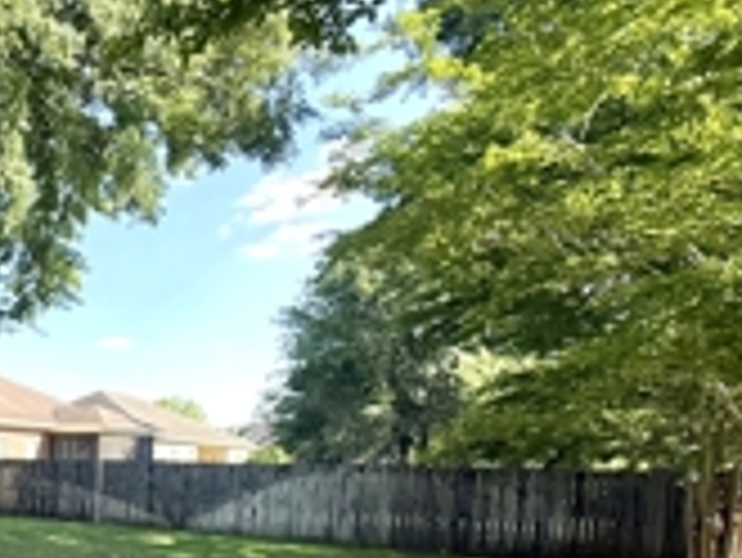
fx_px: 729
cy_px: 536
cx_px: -72
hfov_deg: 42.5
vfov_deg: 38.0
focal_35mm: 34
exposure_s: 1/686
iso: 50
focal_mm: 2.22
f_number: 2.2
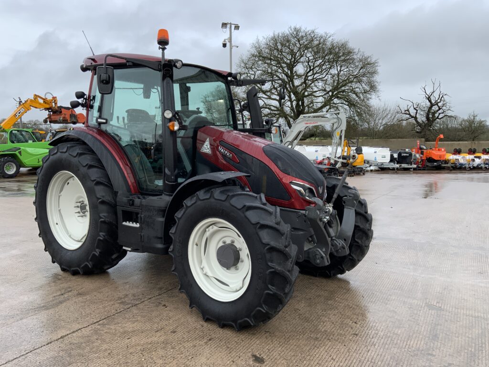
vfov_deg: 48.2
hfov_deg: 61.7
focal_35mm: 29
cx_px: 244
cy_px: 184
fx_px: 410
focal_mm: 3
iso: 16
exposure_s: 1/514
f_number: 1.8
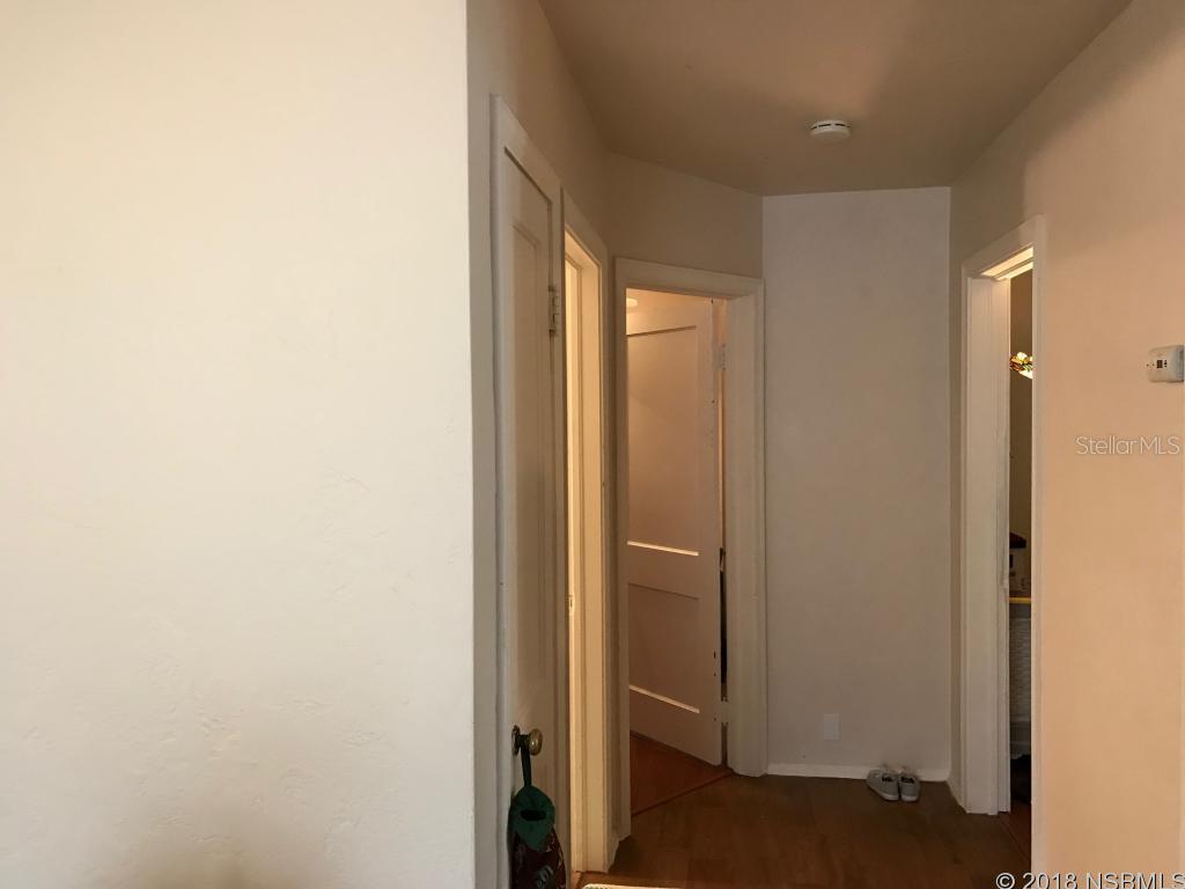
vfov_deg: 49.7
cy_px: 444
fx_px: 959
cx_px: 592
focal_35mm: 28
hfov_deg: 63.4
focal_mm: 3.99
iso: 64
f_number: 1.8
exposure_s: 1/15
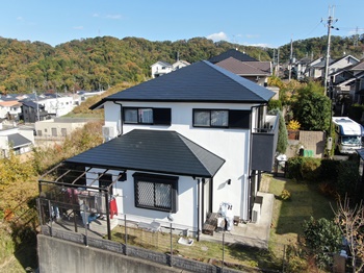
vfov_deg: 49.7
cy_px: 136
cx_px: 182
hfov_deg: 63.5
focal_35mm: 28
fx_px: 294
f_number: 3
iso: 100
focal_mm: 4.89
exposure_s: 1/800
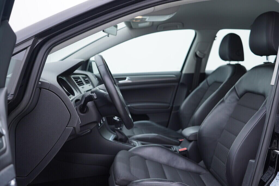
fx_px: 279
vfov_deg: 36.9
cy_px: 93
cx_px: 140
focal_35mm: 36
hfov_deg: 53.1
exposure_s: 1/60
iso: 125
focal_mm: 24
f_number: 2.8
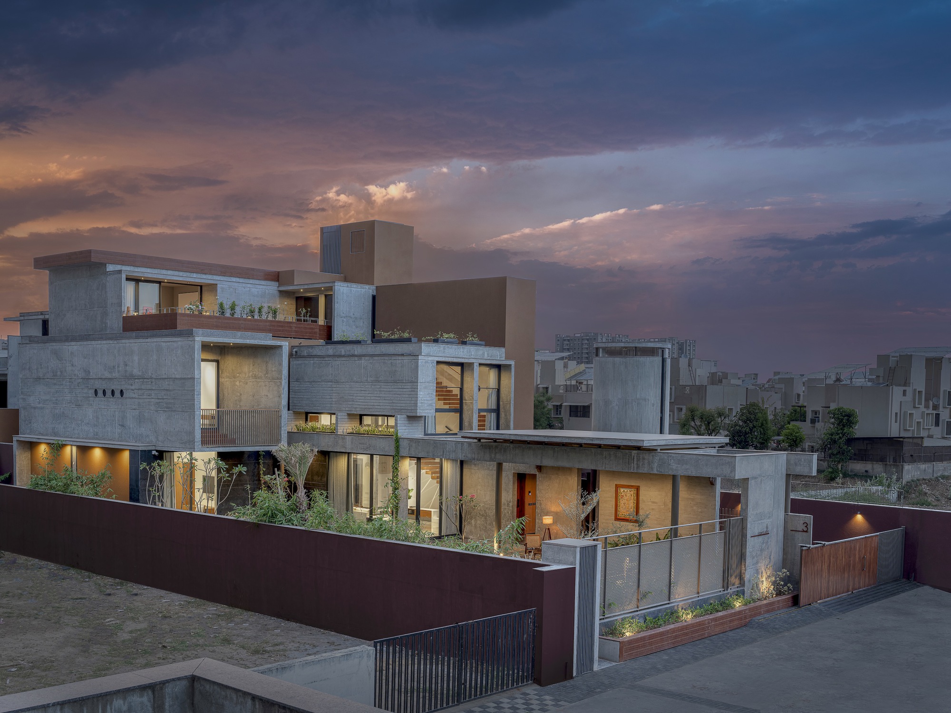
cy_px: 356
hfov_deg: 46.8
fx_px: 1099
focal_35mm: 40
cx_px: 476
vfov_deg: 36.0
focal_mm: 50
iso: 100
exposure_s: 1/2
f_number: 13
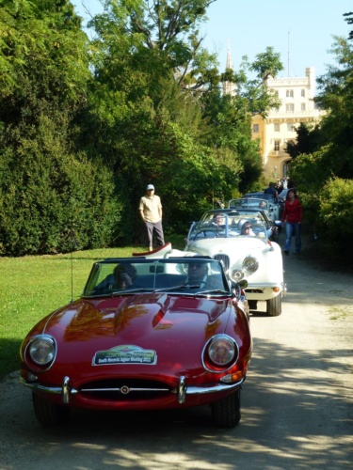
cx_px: 176
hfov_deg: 20.7
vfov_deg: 27.4
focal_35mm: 71
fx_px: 965
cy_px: 235
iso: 100
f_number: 4.7
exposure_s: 1/250
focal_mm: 12.7
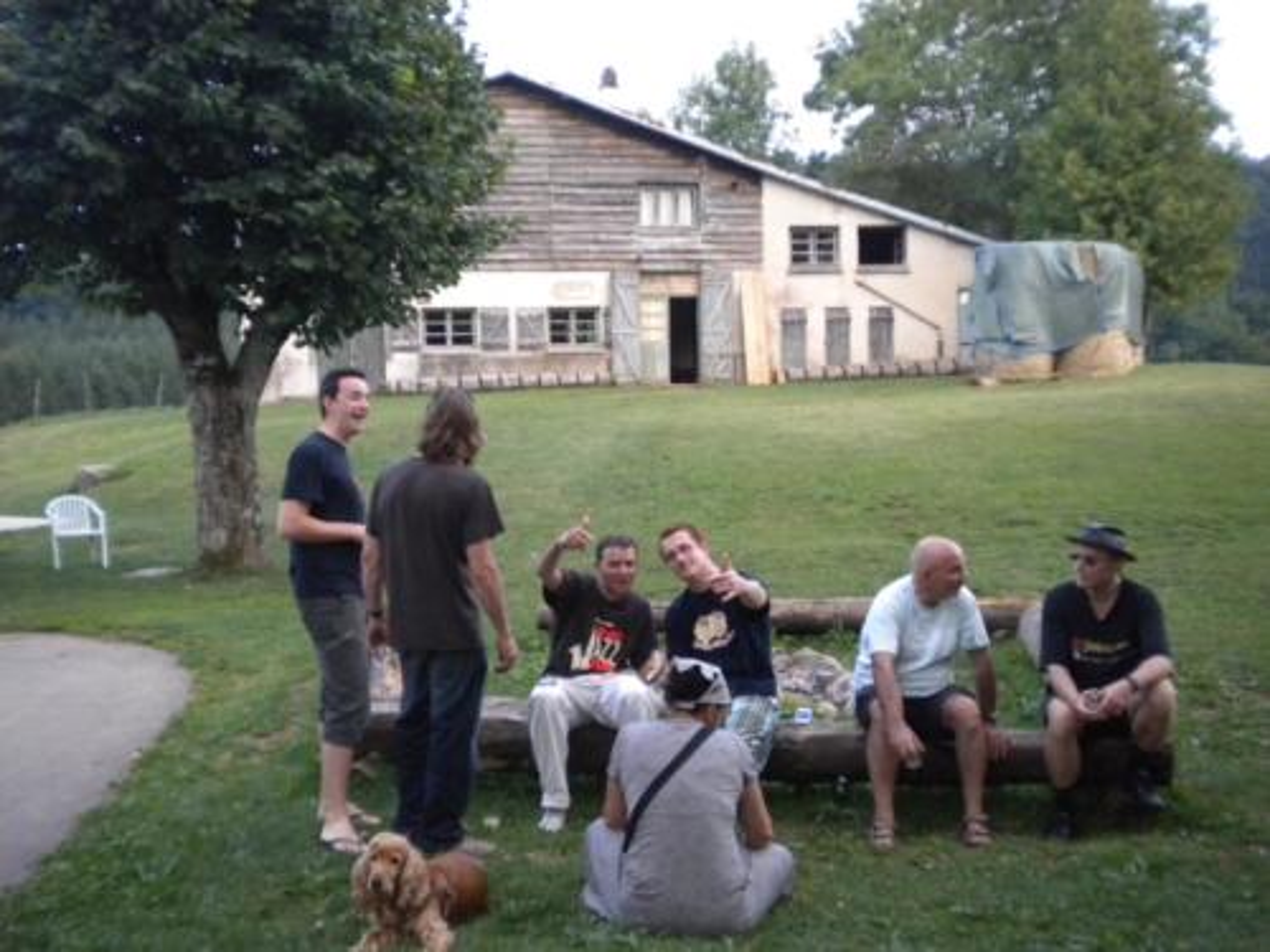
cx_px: 635
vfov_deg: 35.1
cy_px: 476
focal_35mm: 41
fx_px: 1504
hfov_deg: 45.8
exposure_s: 1/158
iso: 400
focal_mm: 7.4
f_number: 3.5
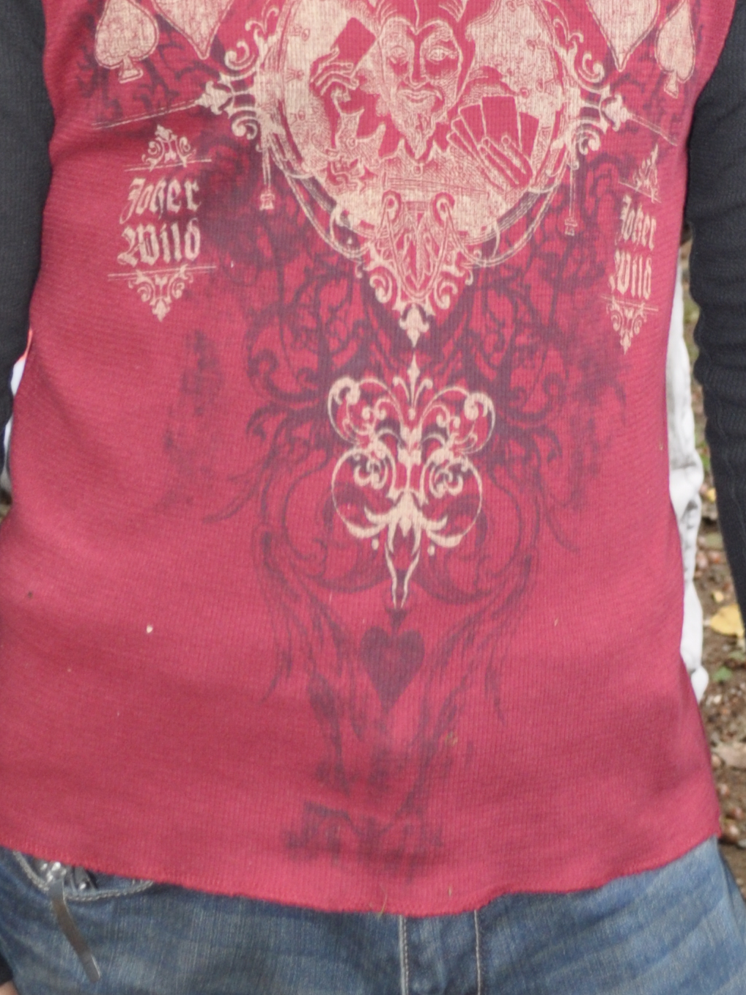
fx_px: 2616
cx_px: 374
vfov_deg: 20.4
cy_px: -141
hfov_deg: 16.2
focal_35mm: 91
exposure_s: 1/30
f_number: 3.8
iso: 400
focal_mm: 20
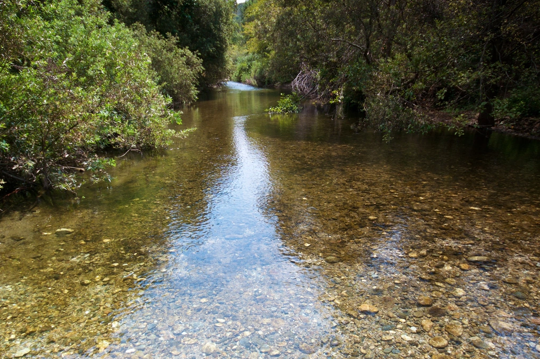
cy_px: 244
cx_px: 263
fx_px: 360
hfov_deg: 73.8
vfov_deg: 51.9
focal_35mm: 24
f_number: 7.1
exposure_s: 1/200
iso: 200
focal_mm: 10
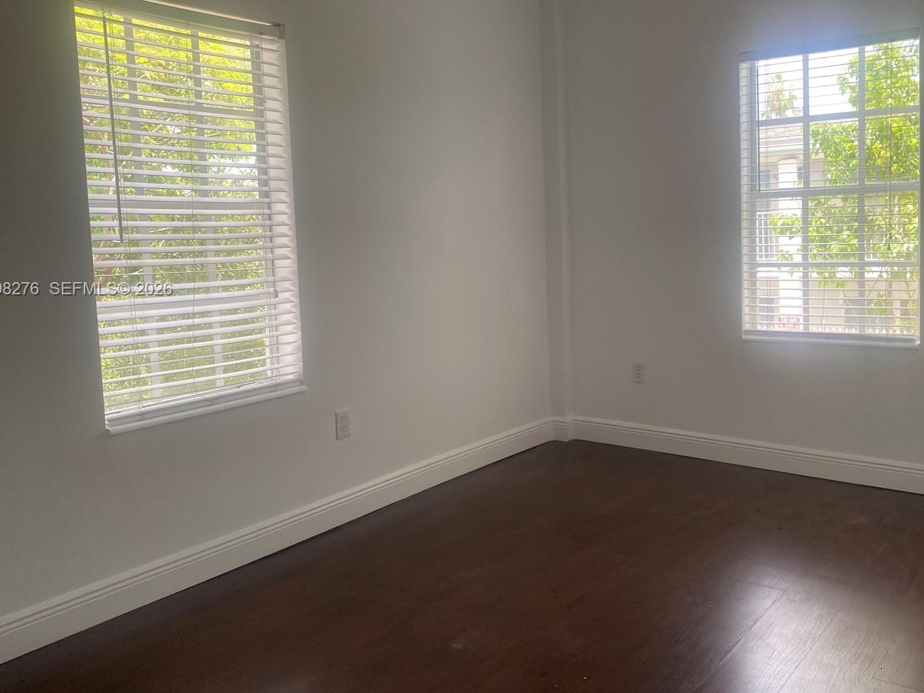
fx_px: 854
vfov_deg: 44.0
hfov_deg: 56.6
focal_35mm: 32
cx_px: 520
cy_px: 290
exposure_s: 1/121
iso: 50
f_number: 1.8
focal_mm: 4.25
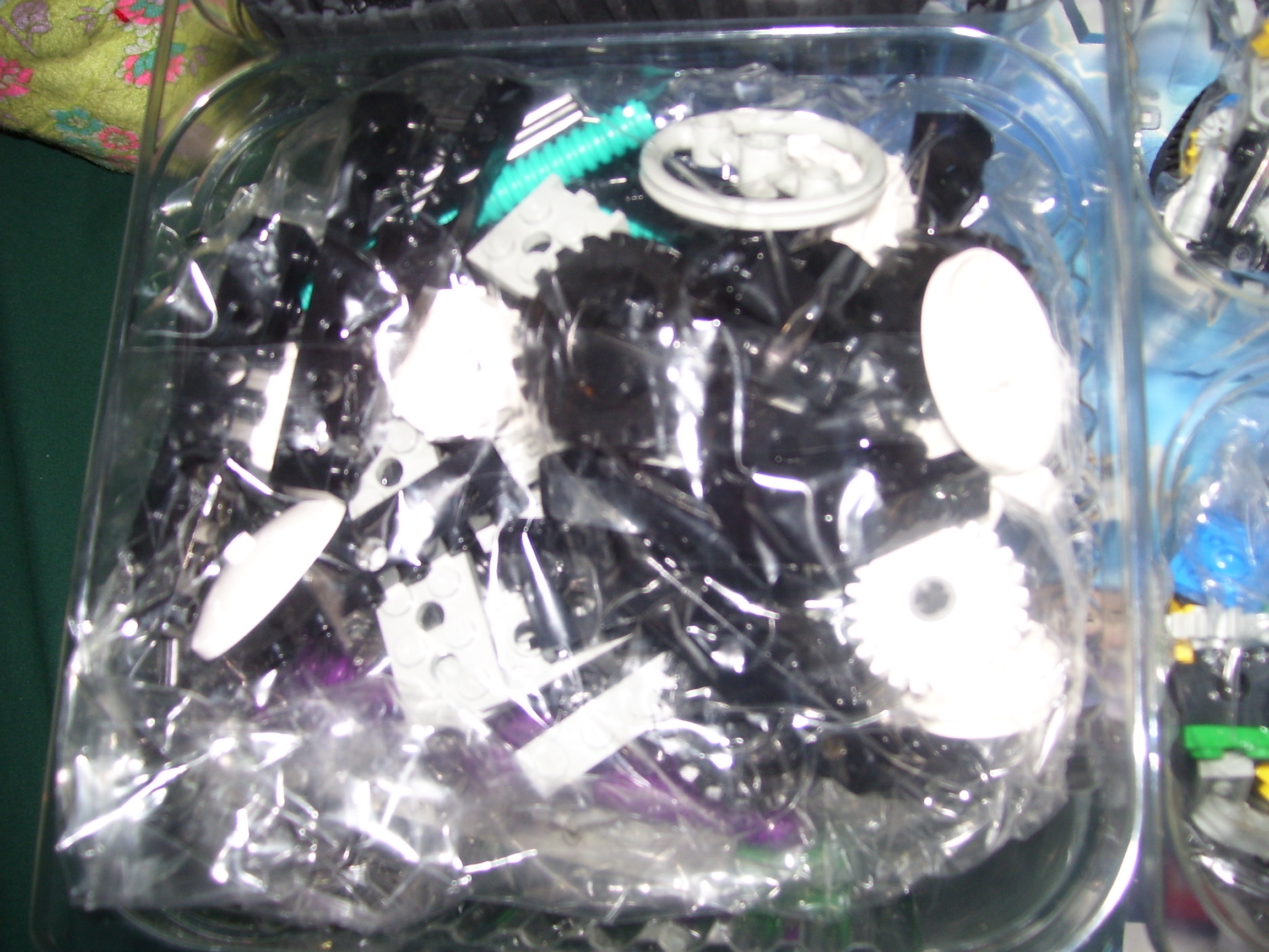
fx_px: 1320
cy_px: 476
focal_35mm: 36
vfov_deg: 39.7
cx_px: 634
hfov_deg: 51.4
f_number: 2.7
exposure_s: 1/60
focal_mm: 6
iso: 80
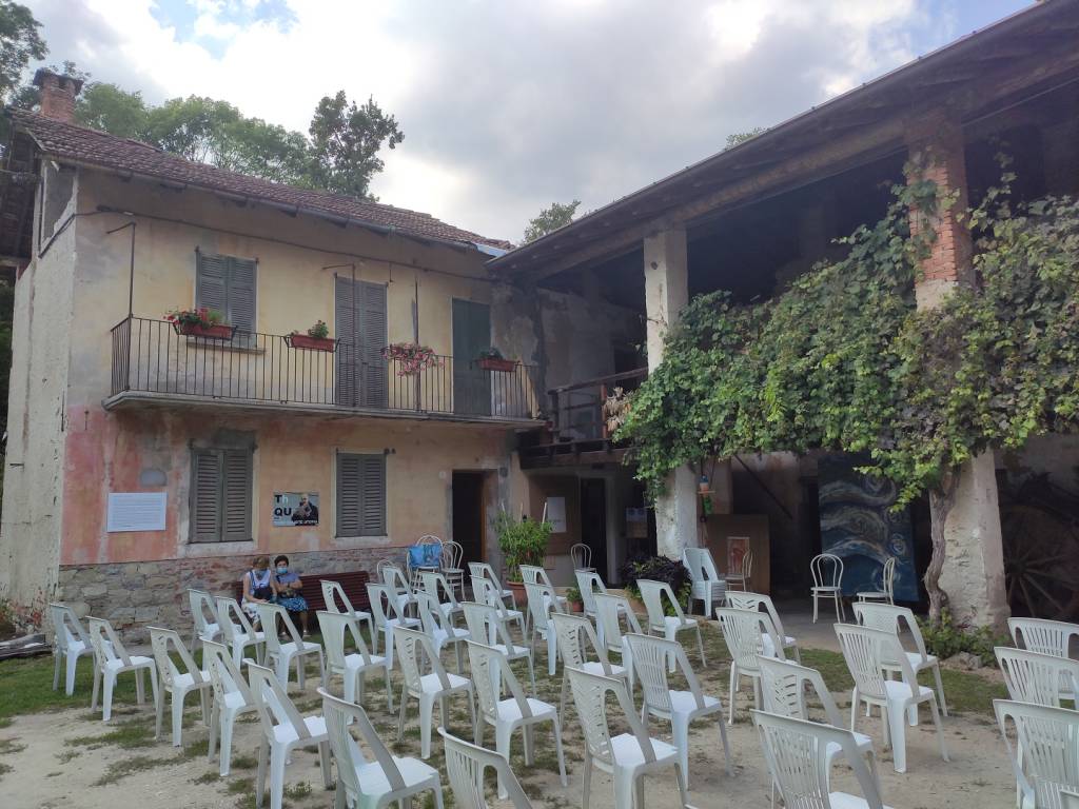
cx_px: 540
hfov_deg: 67.3
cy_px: 404
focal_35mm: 26
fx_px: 810
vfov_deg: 53.1
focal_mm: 4.77
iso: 112
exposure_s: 1/1436
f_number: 1.75
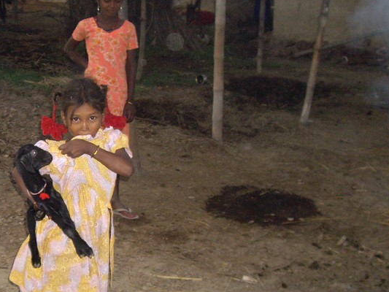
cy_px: 176
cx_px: 44
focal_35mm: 73
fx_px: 821
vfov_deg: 20.1
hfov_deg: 25.9
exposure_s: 1/40
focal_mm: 6.2
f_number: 2.7
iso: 200
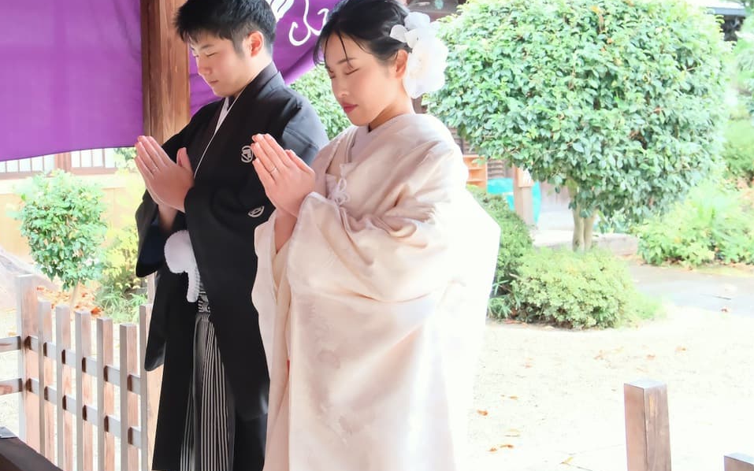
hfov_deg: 43.0
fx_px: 945
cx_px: 258
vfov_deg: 27.6
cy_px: 117
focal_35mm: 46
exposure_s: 1/50
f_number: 4
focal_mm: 20
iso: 3200
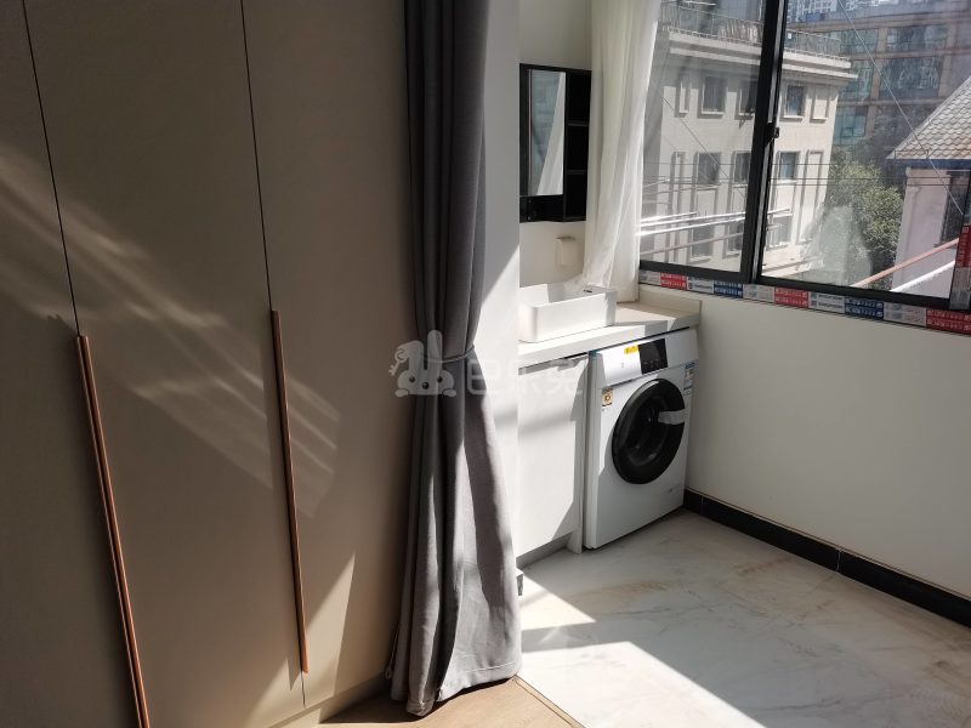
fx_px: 729
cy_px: 364
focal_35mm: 26
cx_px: 486
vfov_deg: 53.1
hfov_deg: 67.3
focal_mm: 5.58
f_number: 1.8
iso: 50
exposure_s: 1/1156
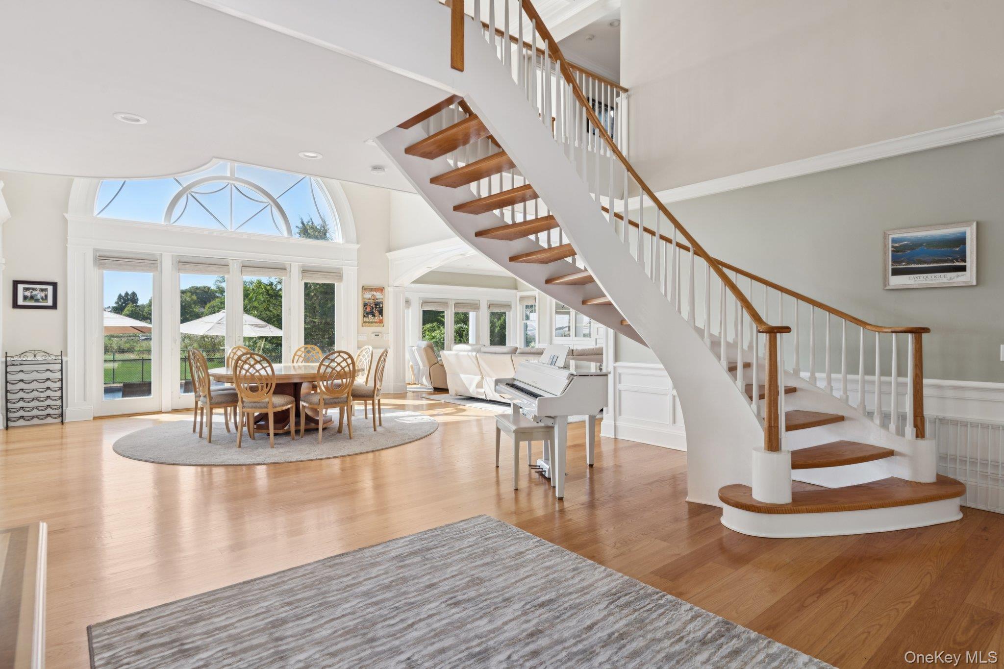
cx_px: 502
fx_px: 530
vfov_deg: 64.5
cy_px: 334
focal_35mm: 19
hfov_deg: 86.9
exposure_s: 1/50
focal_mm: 19
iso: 125
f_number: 8
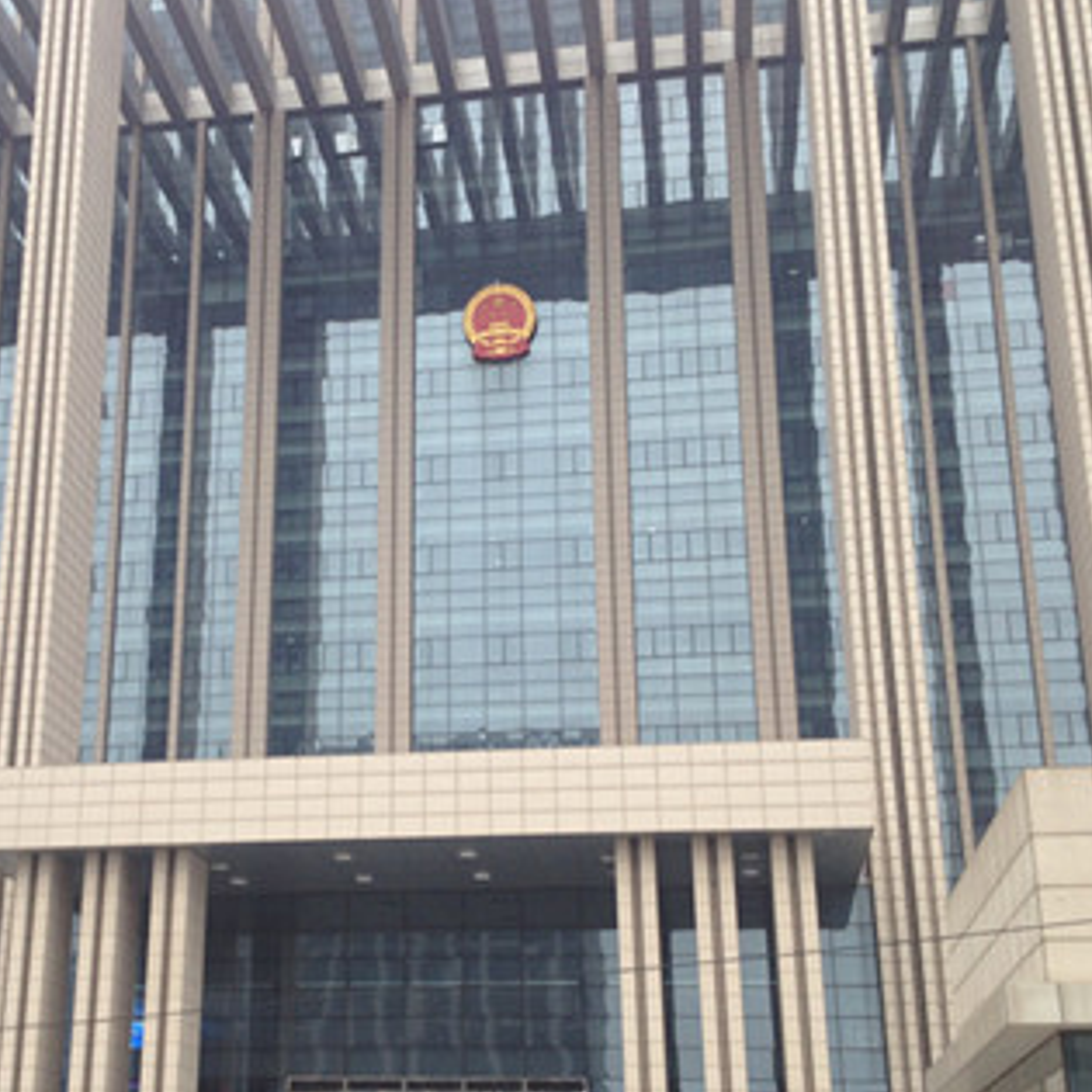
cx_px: 361
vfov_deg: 31.6
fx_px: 1927
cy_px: 645
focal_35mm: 54
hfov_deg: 31.4
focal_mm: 4.28
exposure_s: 1/245
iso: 50
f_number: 2.4
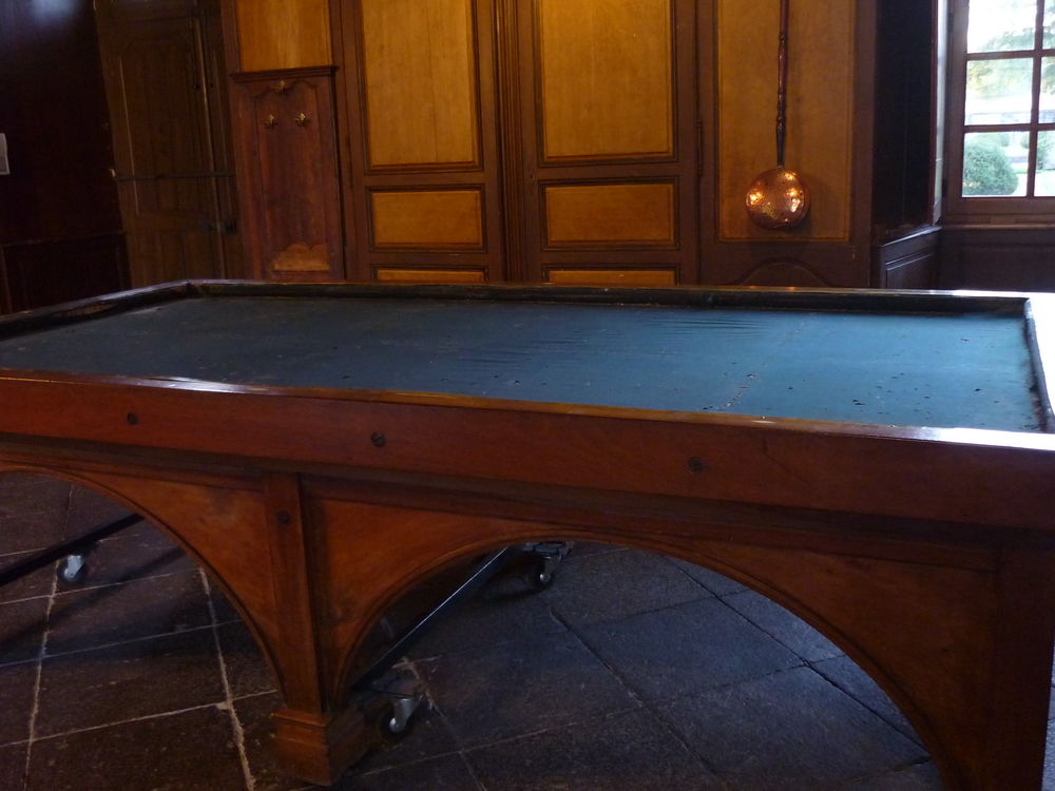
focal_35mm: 33
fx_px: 1006
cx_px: 528
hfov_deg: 55.4
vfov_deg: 42.9
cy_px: 396
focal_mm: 5.5
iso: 400
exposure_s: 1/8
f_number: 2.8
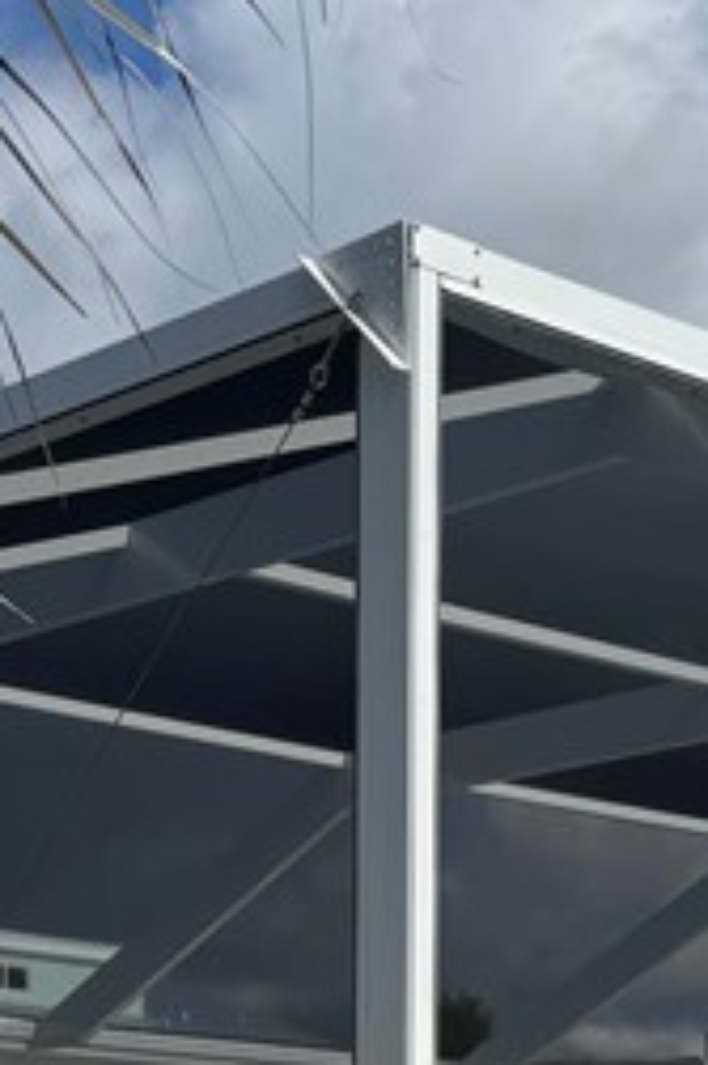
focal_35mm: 102
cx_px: 462
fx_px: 3013
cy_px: 1209
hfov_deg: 13.4
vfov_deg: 19.1
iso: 80
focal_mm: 6.76
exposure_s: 1/7937
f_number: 1.78
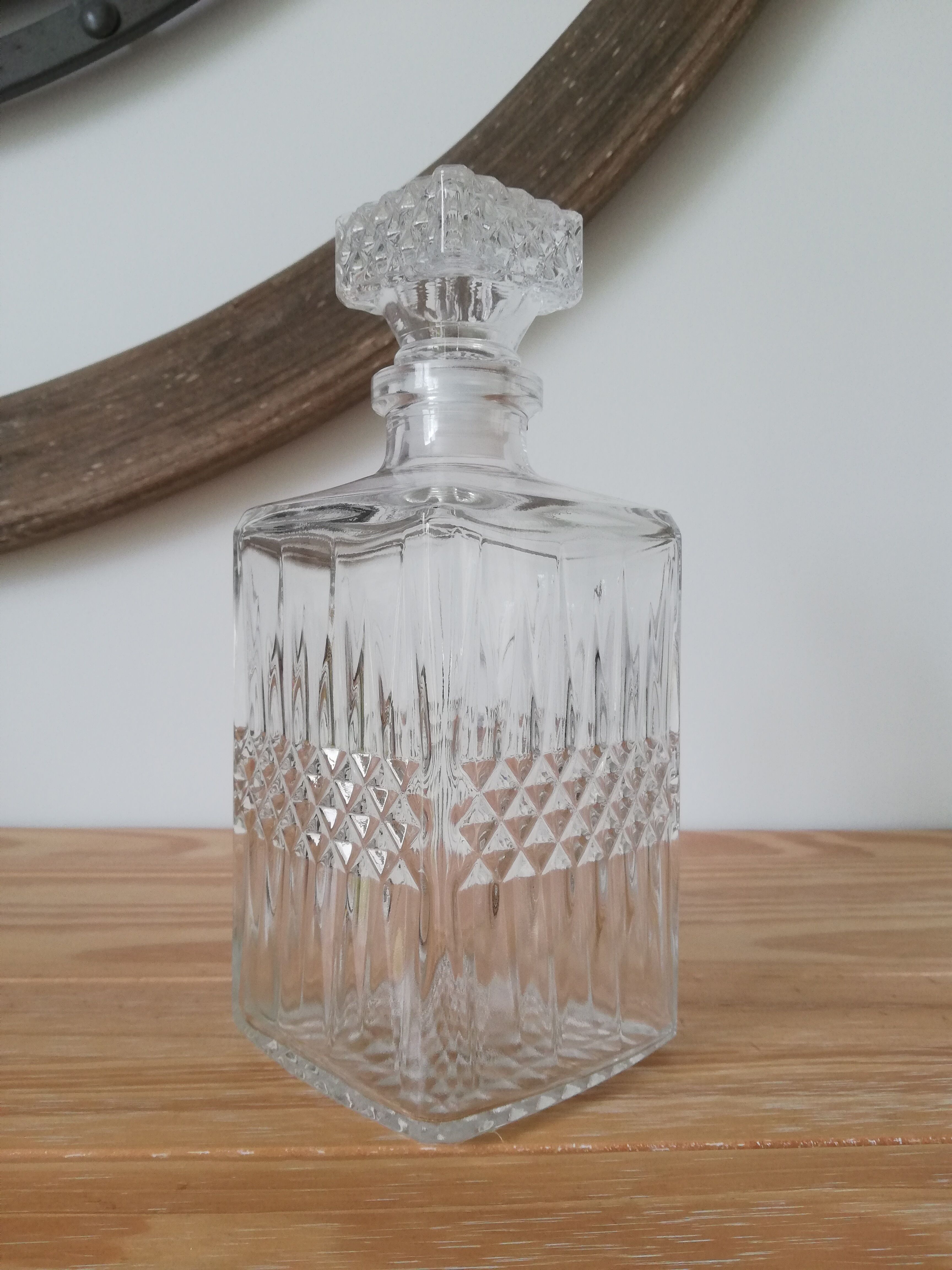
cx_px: 476
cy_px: 635
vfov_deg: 67.3
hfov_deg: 53.1
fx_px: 953
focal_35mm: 26
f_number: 2.2
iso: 125
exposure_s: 1/33.3
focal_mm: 3.81
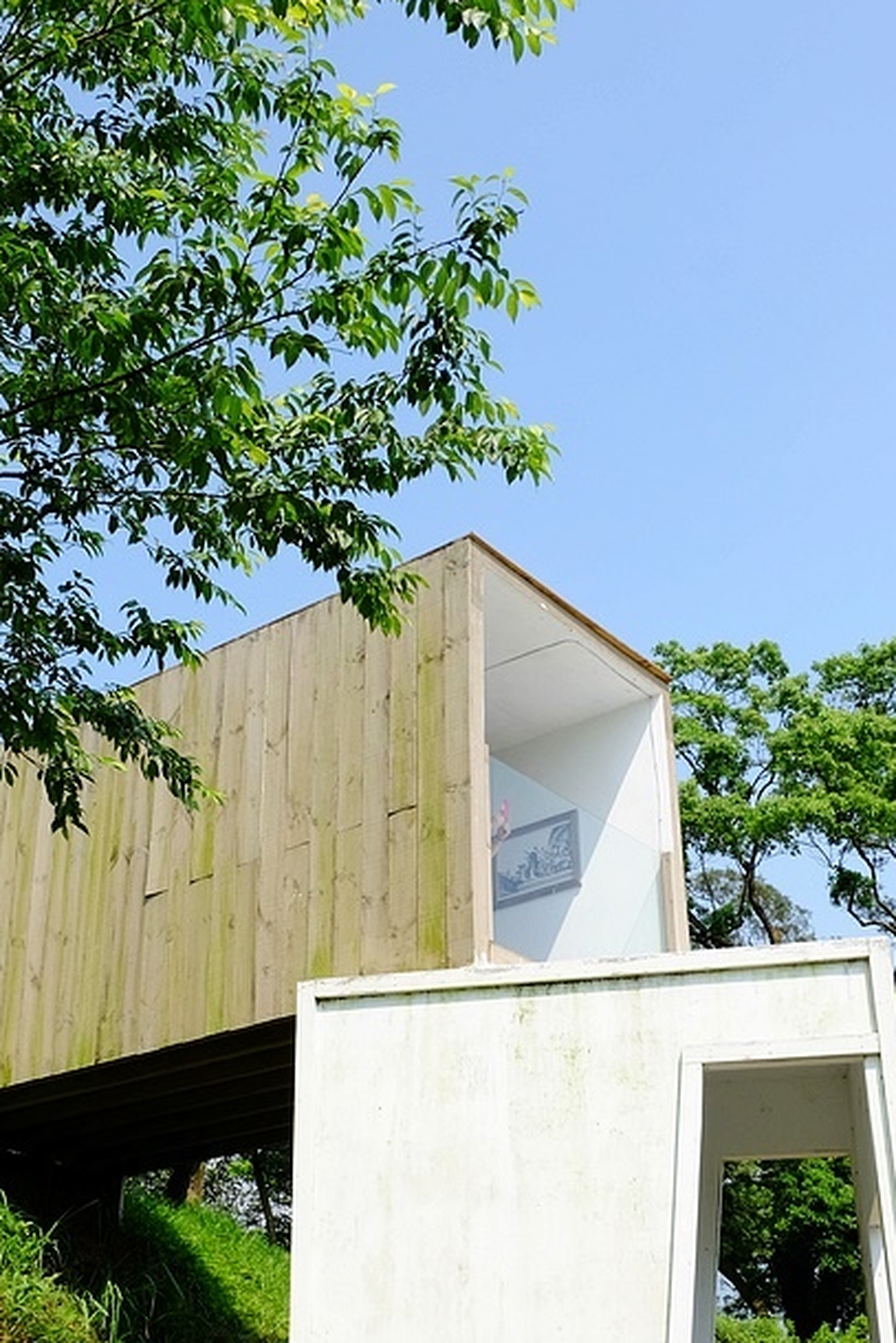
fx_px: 1567
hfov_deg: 31.9
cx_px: 415
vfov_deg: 46.1
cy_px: 823
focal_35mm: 42
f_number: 4.5
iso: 400
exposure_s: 1/1800
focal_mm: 16.7
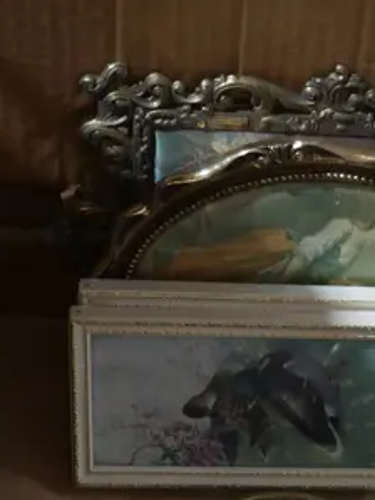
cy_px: 570
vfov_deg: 18.3
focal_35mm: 103
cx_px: 356
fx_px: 1486
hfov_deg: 14.2
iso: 500
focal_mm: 15
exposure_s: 1/60
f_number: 3.6
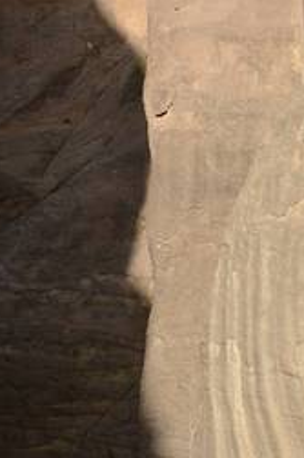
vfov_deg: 3.8
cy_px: 198
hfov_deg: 2.5
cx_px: -45
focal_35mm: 542
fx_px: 6893
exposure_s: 1/320
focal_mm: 130
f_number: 5.6
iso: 100
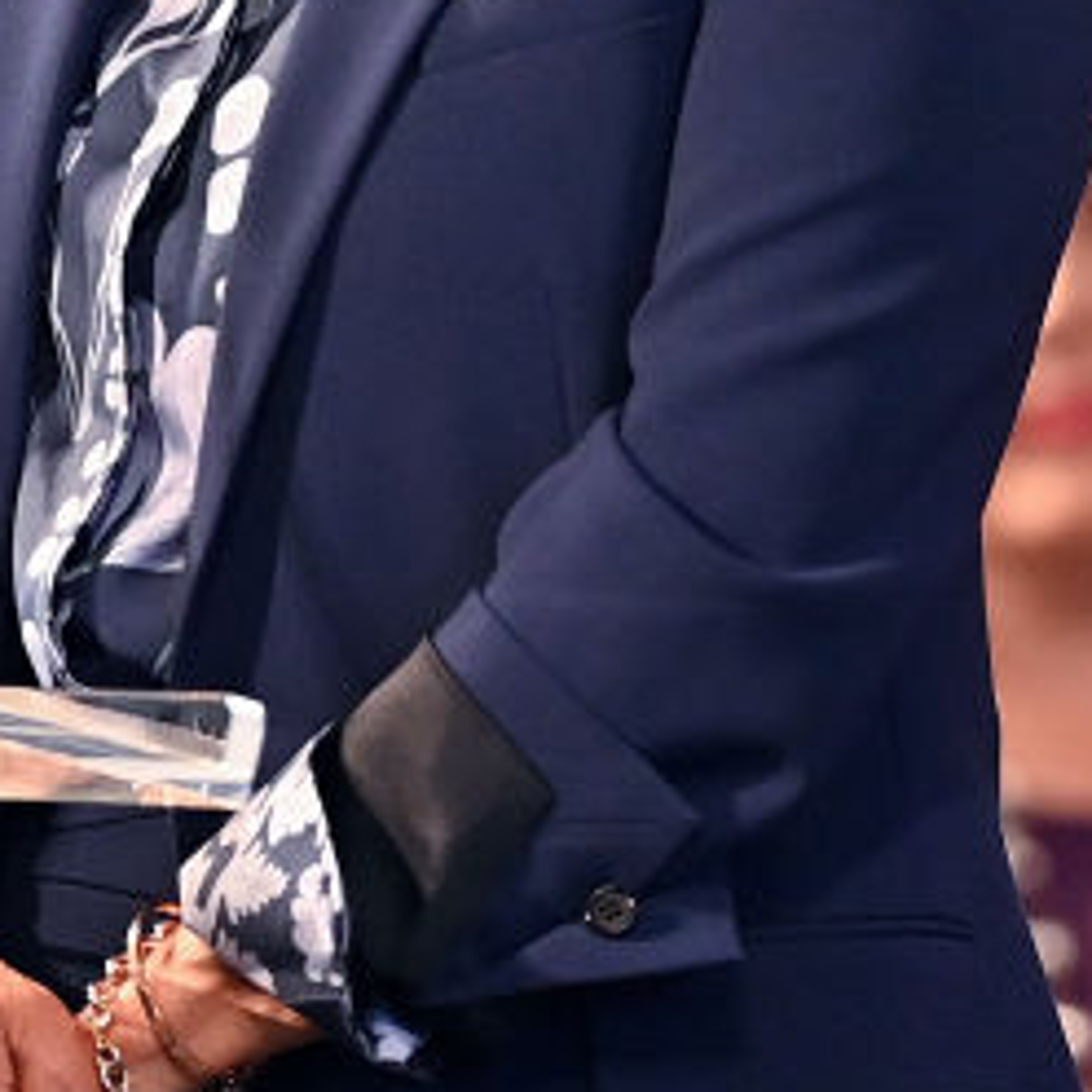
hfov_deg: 1.1
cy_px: -319
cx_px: 198
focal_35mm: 1582
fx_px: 56462
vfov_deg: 1.1
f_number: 3.5
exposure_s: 1/640
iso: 2500
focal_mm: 300
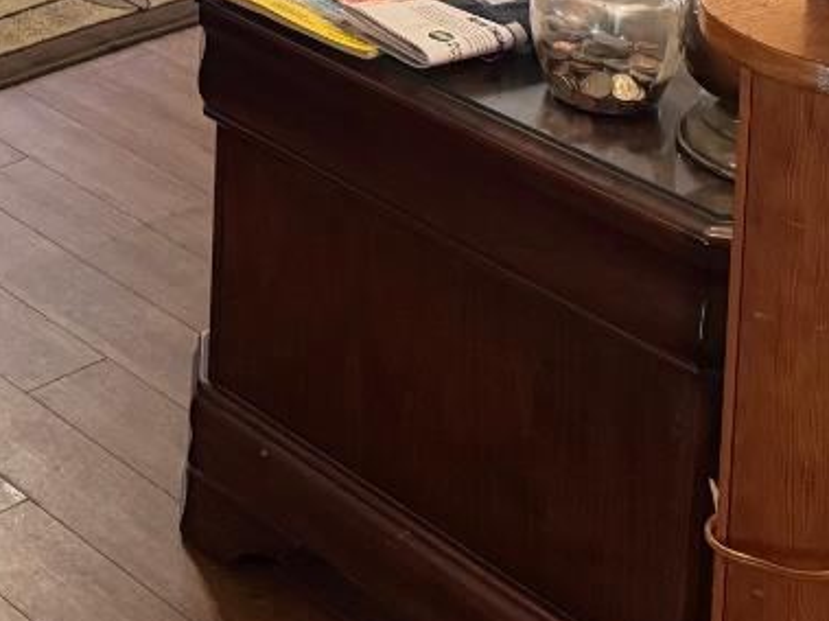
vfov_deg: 13.6
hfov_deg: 19.2
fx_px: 2274
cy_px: -565
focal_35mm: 95
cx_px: -221
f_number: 1.78
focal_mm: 6.76
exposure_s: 1/60
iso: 400
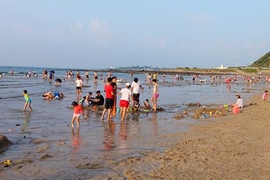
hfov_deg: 51.6
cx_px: 190
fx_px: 270
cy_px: 60
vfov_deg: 36.5
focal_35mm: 36
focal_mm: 8.8
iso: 125
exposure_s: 1/800
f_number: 3.5
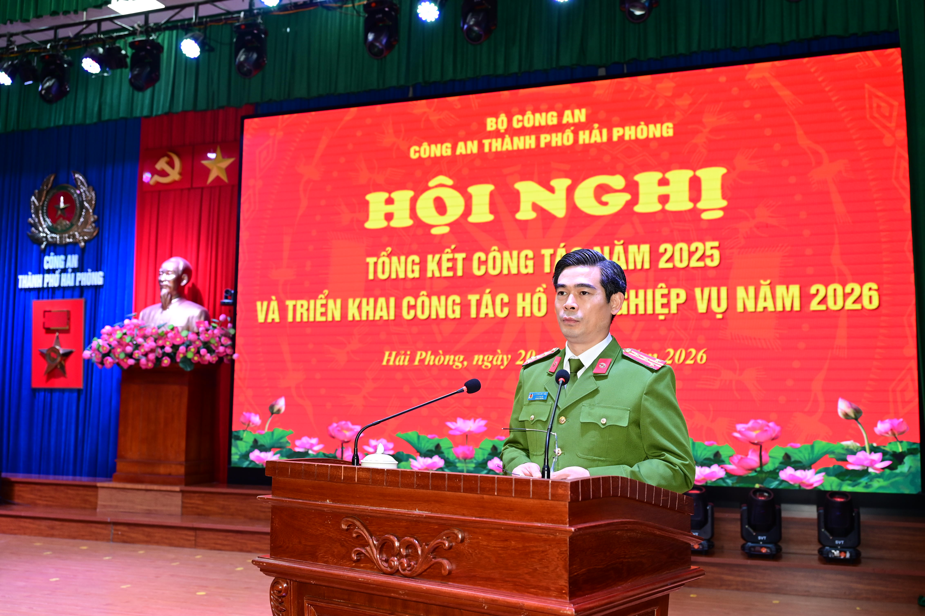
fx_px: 925
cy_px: 308
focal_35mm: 36
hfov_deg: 53.1
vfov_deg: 36.9
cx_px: 462
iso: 1250
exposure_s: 1/160
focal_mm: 36
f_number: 4.5
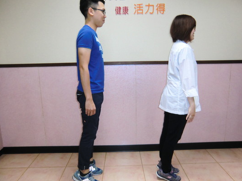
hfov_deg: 65.3
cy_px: 95
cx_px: 123
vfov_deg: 51.4
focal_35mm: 27
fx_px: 189
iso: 320
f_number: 3.2
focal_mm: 4.3
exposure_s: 1/60
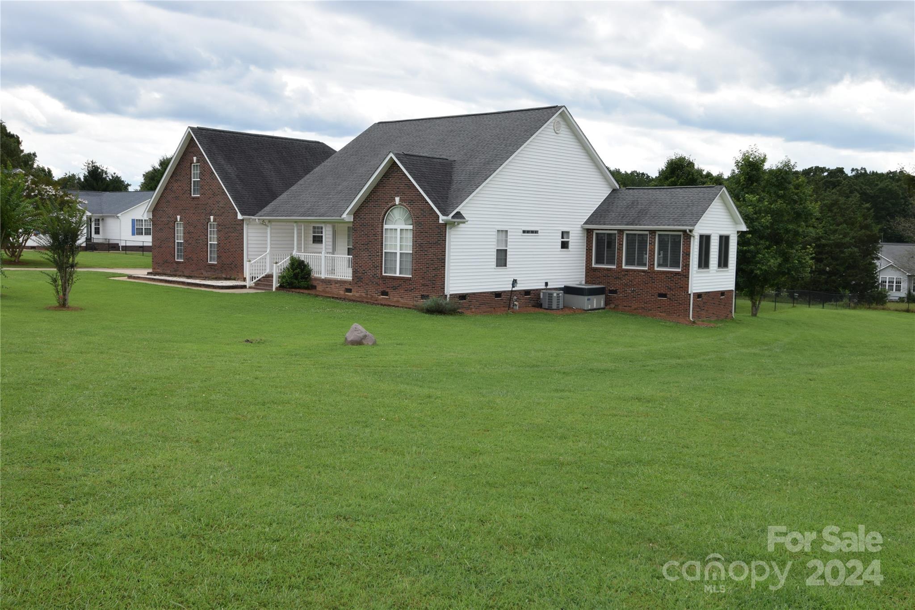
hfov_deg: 57.2
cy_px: 305
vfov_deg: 40.0
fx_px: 839
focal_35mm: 33
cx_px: 458
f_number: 8
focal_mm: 22
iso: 200
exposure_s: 1/250
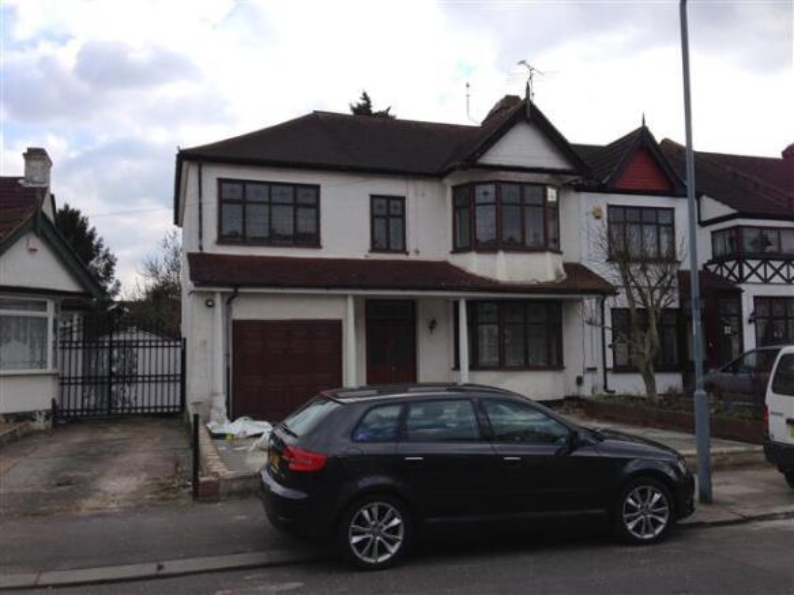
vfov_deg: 42.9
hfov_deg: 55.4
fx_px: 757
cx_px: 397
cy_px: 298
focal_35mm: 33
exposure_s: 1/723
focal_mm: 4.13
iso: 50
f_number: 2.4
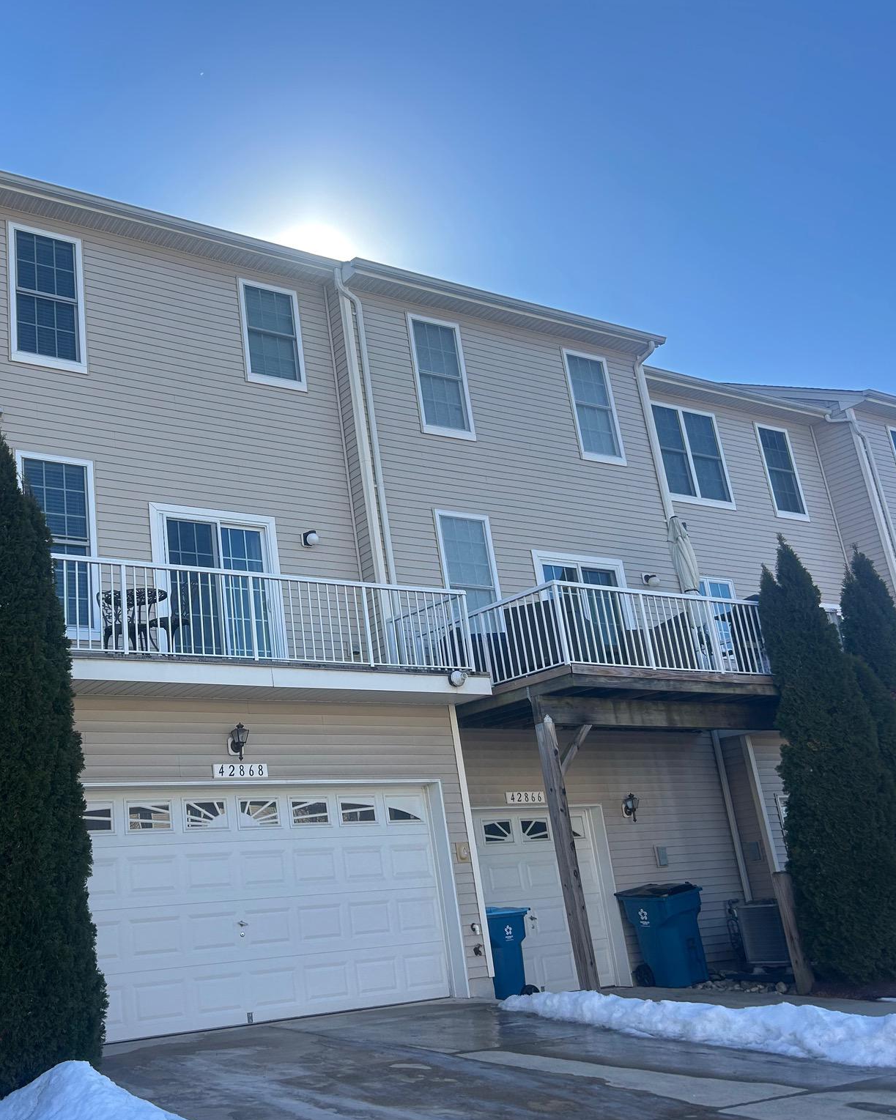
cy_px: 560
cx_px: 222
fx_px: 1127
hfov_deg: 42.0
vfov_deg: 52.8
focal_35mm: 34
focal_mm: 5.7
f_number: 1.5
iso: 50
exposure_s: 1/1901
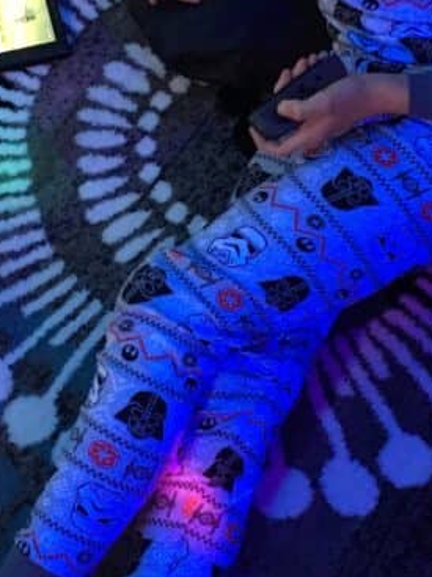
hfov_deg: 18.2
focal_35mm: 81
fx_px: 1349
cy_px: 189
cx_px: 152
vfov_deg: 24.0
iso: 250
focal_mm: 4.15
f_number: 2.2
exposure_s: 1/15
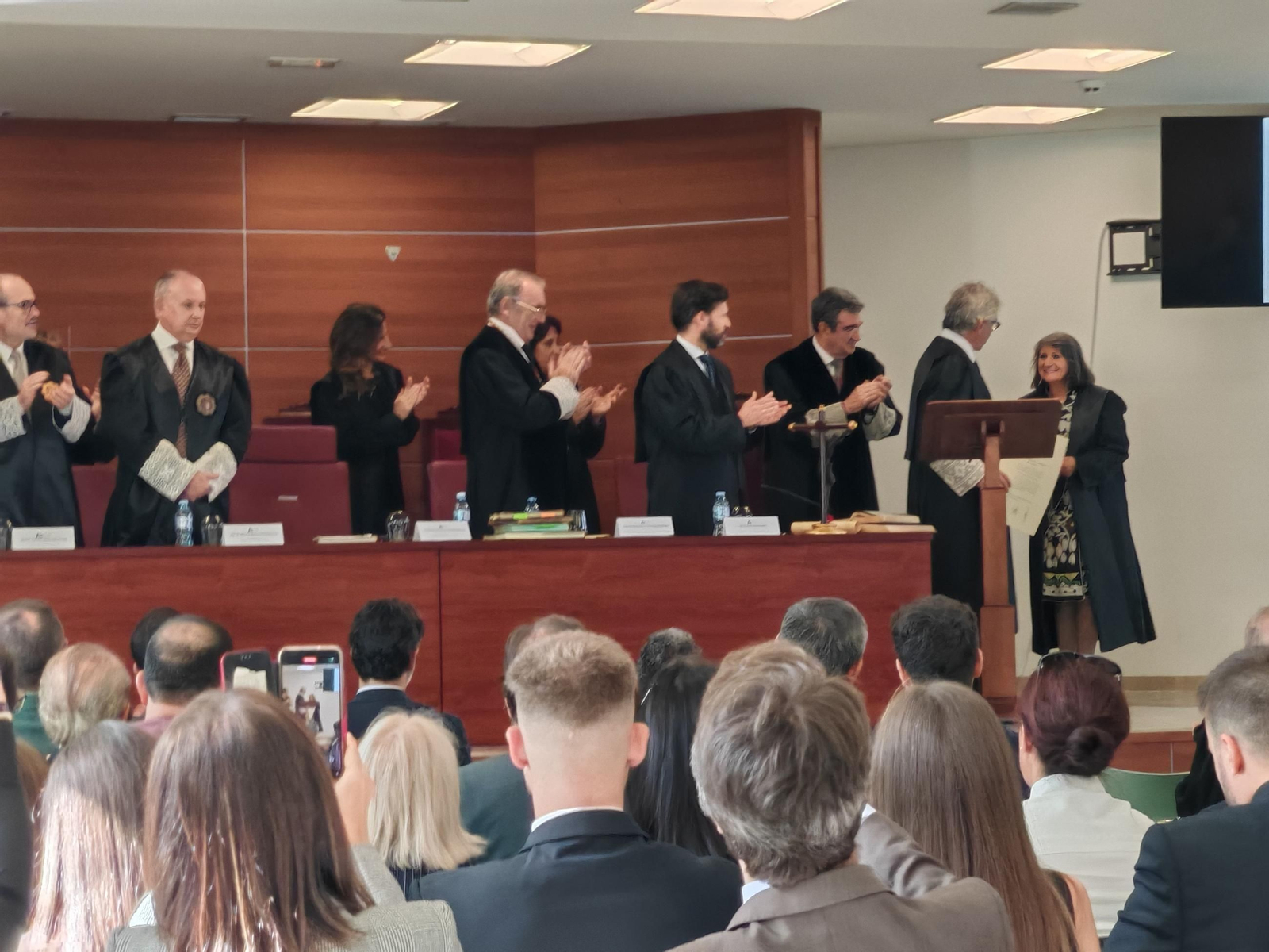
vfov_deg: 14.0
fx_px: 3886
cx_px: 634
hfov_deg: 18.5
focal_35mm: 106
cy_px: 476
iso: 200
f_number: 2.4
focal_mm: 8.67
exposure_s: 1/50
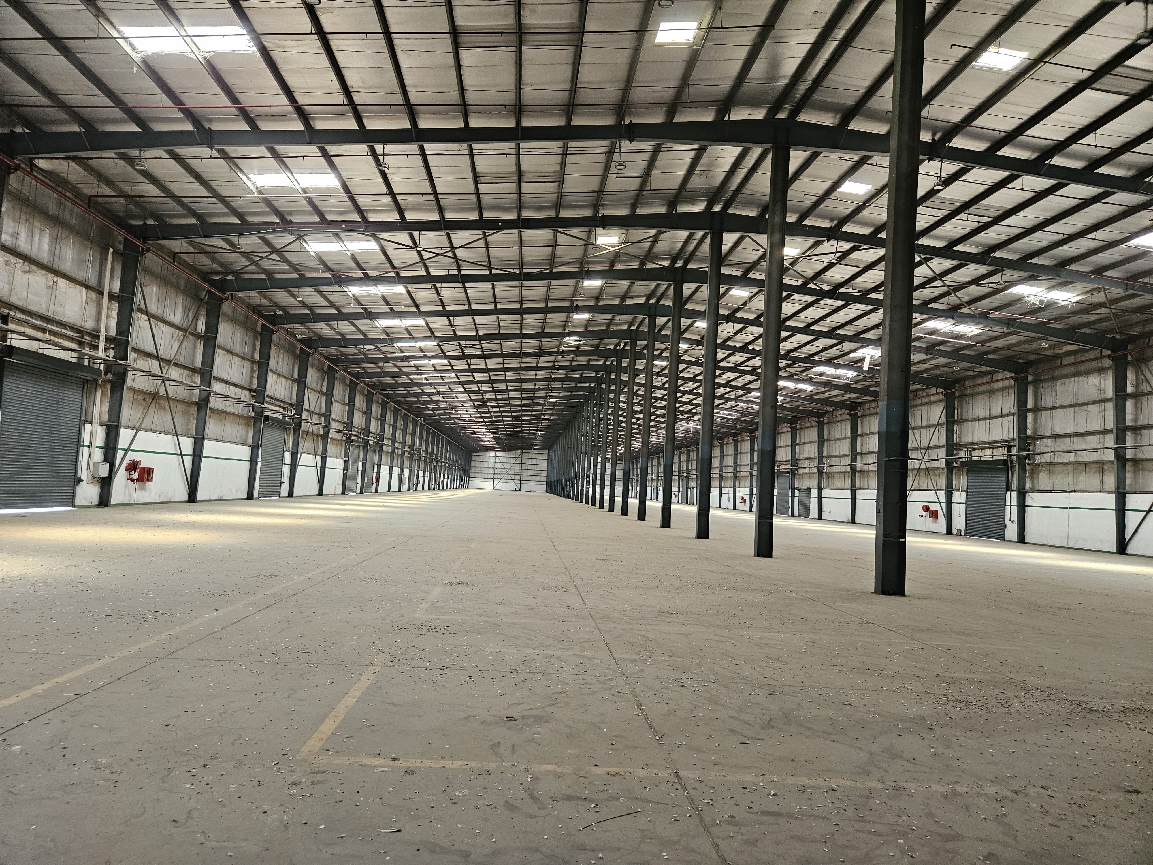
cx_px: 576
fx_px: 766
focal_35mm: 23
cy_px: 432
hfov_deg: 73.9
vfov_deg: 58.9
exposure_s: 1/100
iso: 250
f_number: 1.8
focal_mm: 5.4
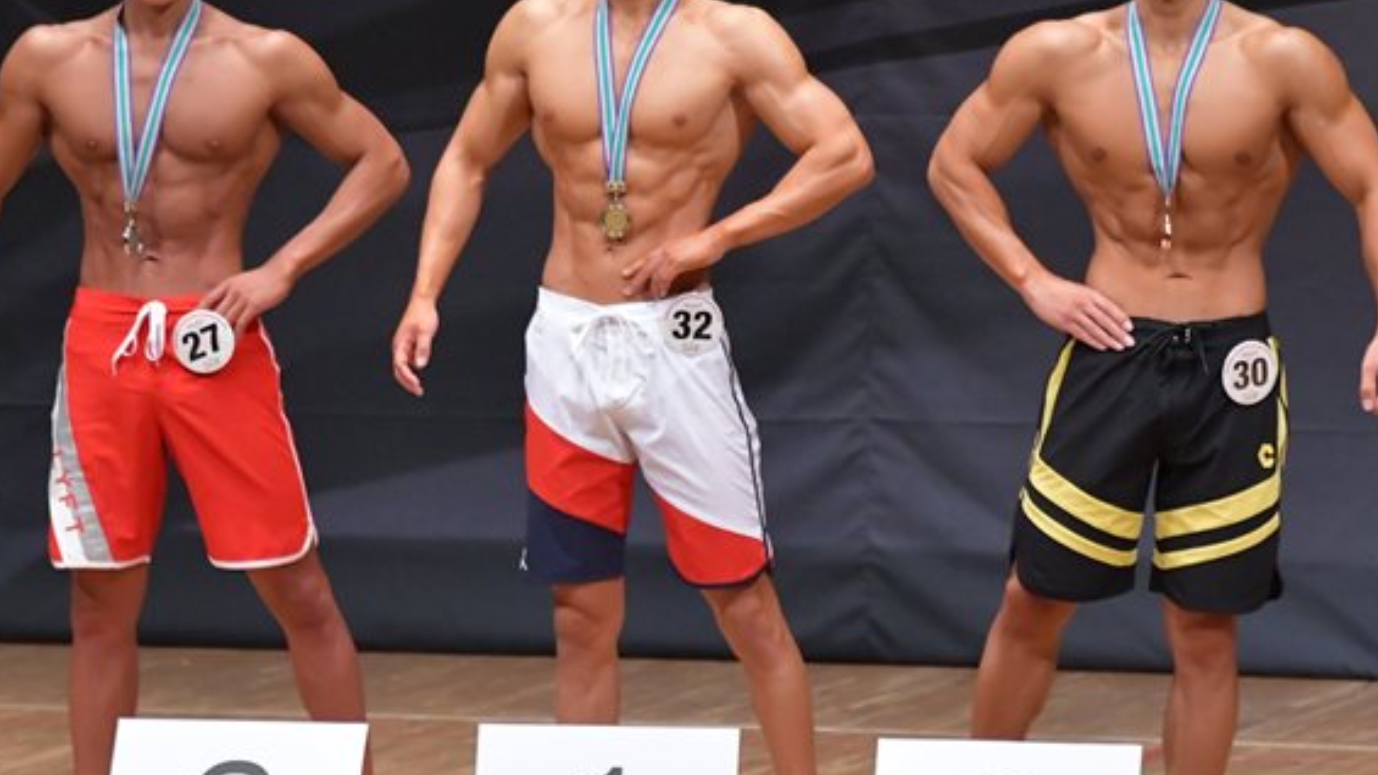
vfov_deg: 3.0
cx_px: 694
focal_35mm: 409
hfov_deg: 5.3
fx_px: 14947
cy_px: 322
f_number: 5.6
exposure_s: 1/400
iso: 6400
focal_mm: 190
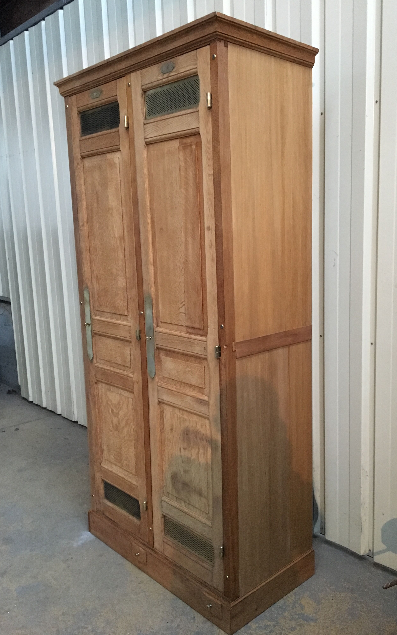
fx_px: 537
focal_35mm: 31
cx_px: 236
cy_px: 319
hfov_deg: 40.4
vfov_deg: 61.2
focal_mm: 4.15
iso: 250
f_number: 2.2
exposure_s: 1/17
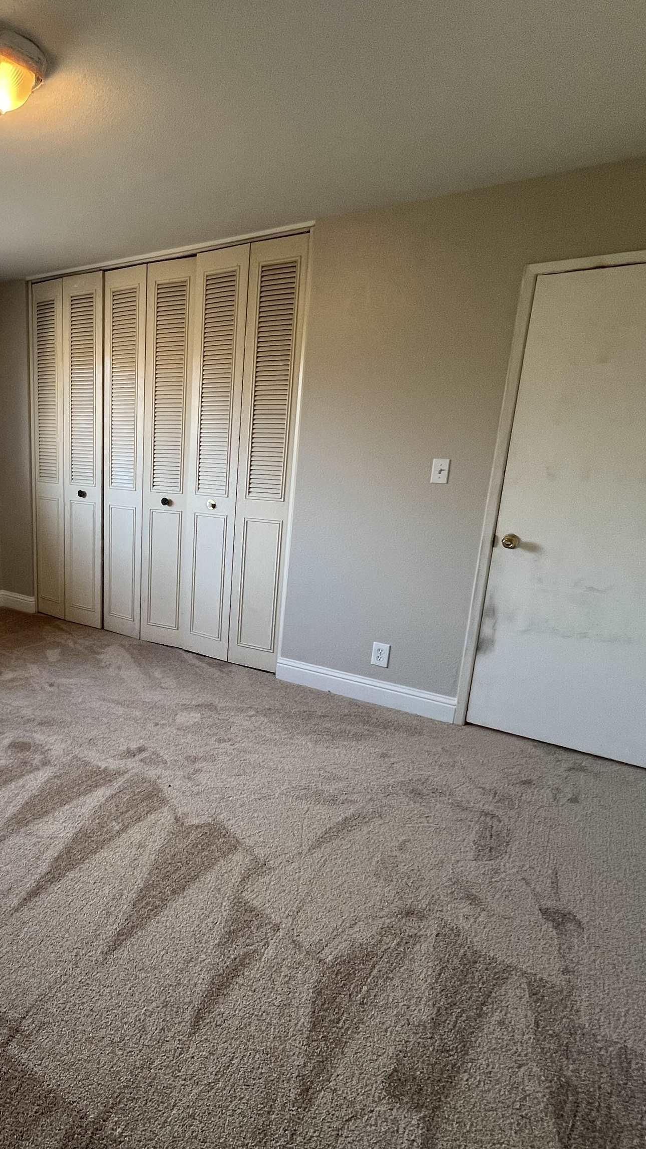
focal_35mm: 19
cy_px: 574
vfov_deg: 89.6
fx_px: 579
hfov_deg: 53.7
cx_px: 112
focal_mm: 1.57
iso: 160
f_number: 1.8
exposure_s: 1/60
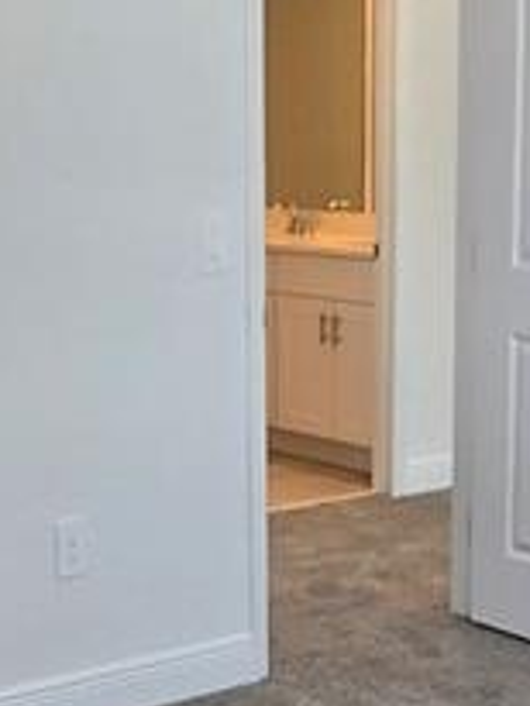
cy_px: 492
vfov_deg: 25.5
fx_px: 1550
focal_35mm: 76
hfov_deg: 19.4
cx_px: 217
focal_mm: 2.2
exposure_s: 1/60
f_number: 2.2
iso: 80
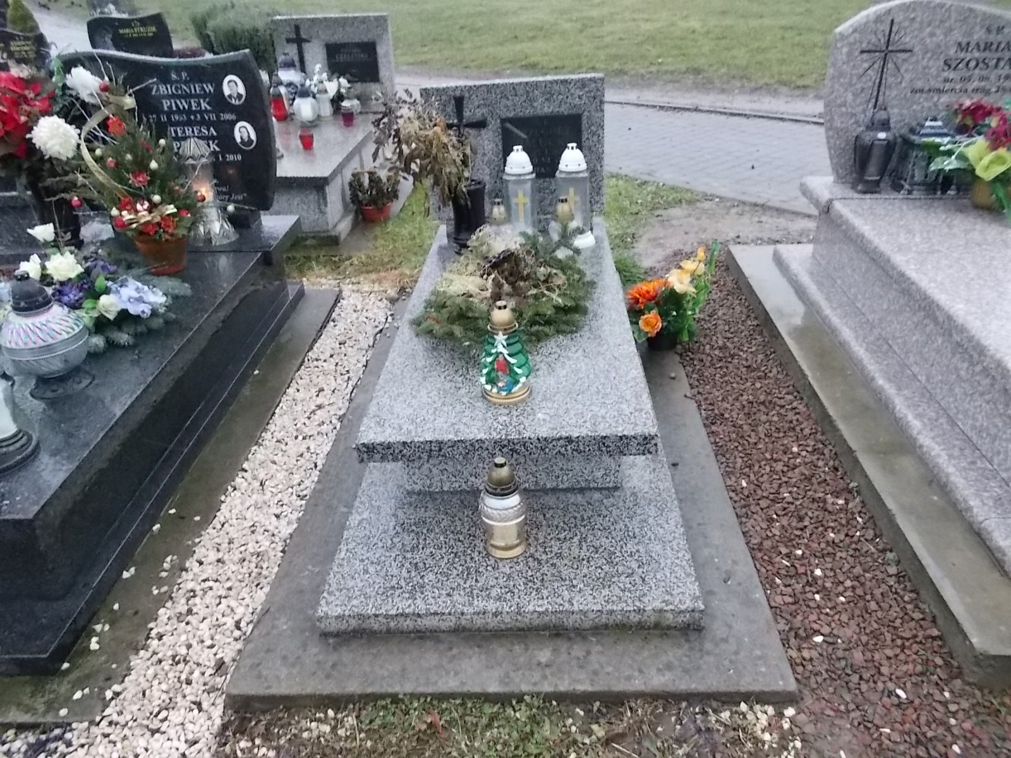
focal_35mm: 26
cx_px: 506
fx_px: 759
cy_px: 379
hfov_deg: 67.3
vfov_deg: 53.1
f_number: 3.2
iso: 400
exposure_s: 1/80
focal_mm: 4.6
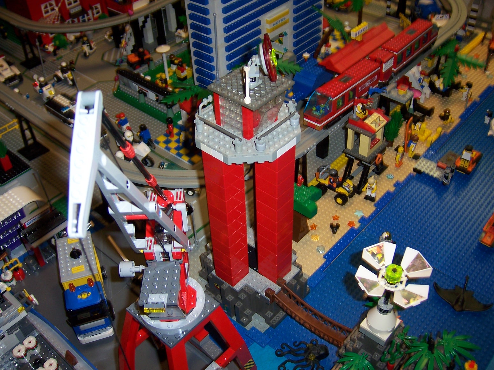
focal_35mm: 36
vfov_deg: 39.7
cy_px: 185
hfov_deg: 51.4
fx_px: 514
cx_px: 247
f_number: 2.8
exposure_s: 1/60
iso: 80
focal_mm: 6.2
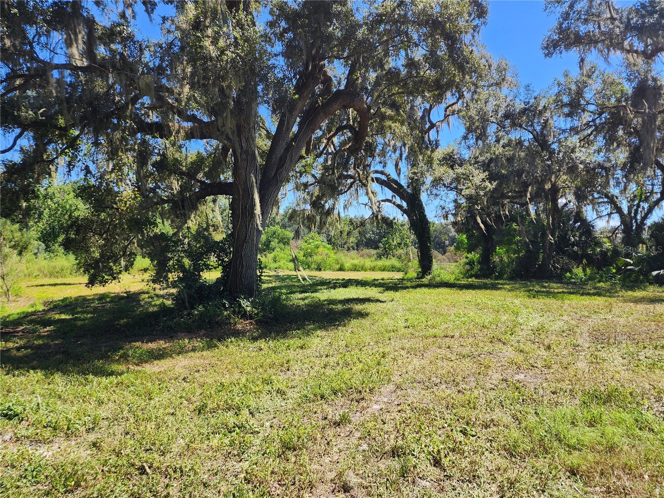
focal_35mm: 23
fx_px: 441
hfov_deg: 73.9
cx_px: 332
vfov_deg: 58.9
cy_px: 249
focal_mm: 6.4
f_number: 1.8
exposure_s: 1/433
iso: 12
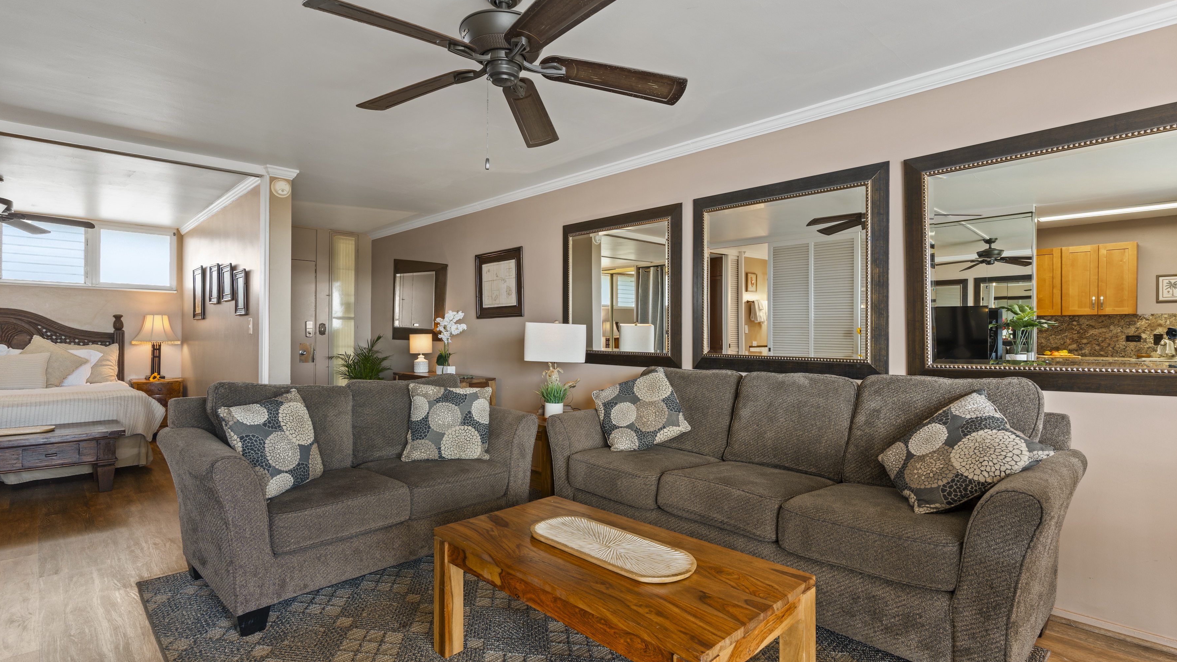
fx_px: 562
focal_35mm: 18
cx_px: 587
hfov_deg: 92.7
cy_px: 345
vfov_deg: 61.0
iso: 100
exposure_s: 1
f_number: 8
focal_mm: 17
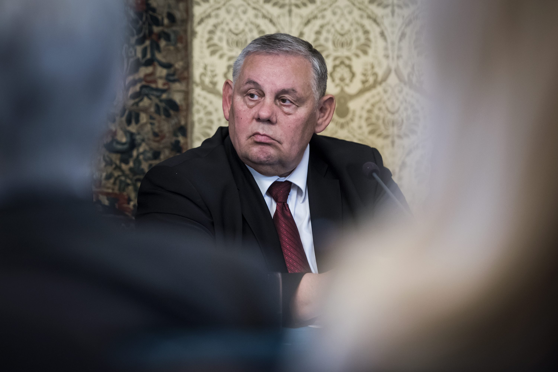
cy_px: 186
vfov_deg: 9.1
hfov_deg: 13.7
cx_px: 279
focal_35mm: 150
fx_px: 2325
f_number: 2.8
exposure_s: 1/50
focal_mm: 150
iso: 2500
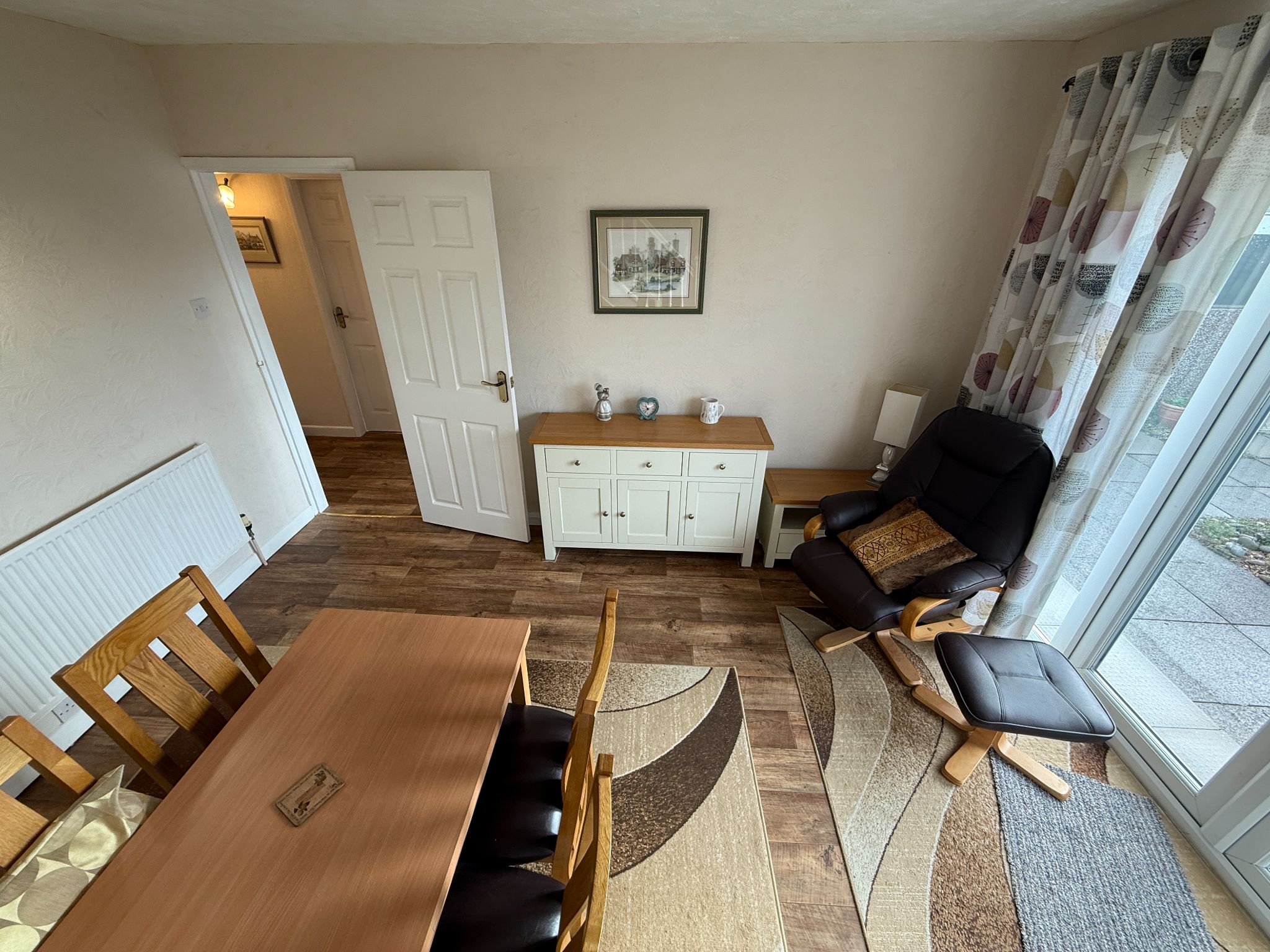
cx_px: 635
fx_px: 514
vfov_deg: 85.7
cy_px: 476
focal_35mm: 14
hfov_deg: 102.1
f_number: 2.2
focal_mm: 2.22
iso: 100
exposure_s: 1/100
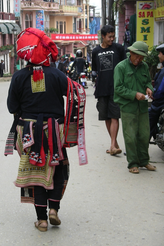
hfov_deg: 13.9
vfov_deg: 20.8
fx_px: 670
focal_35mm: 98
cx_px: 50
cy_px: 118
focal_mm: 14.9
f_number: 3.5
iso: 64
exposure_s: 1/60
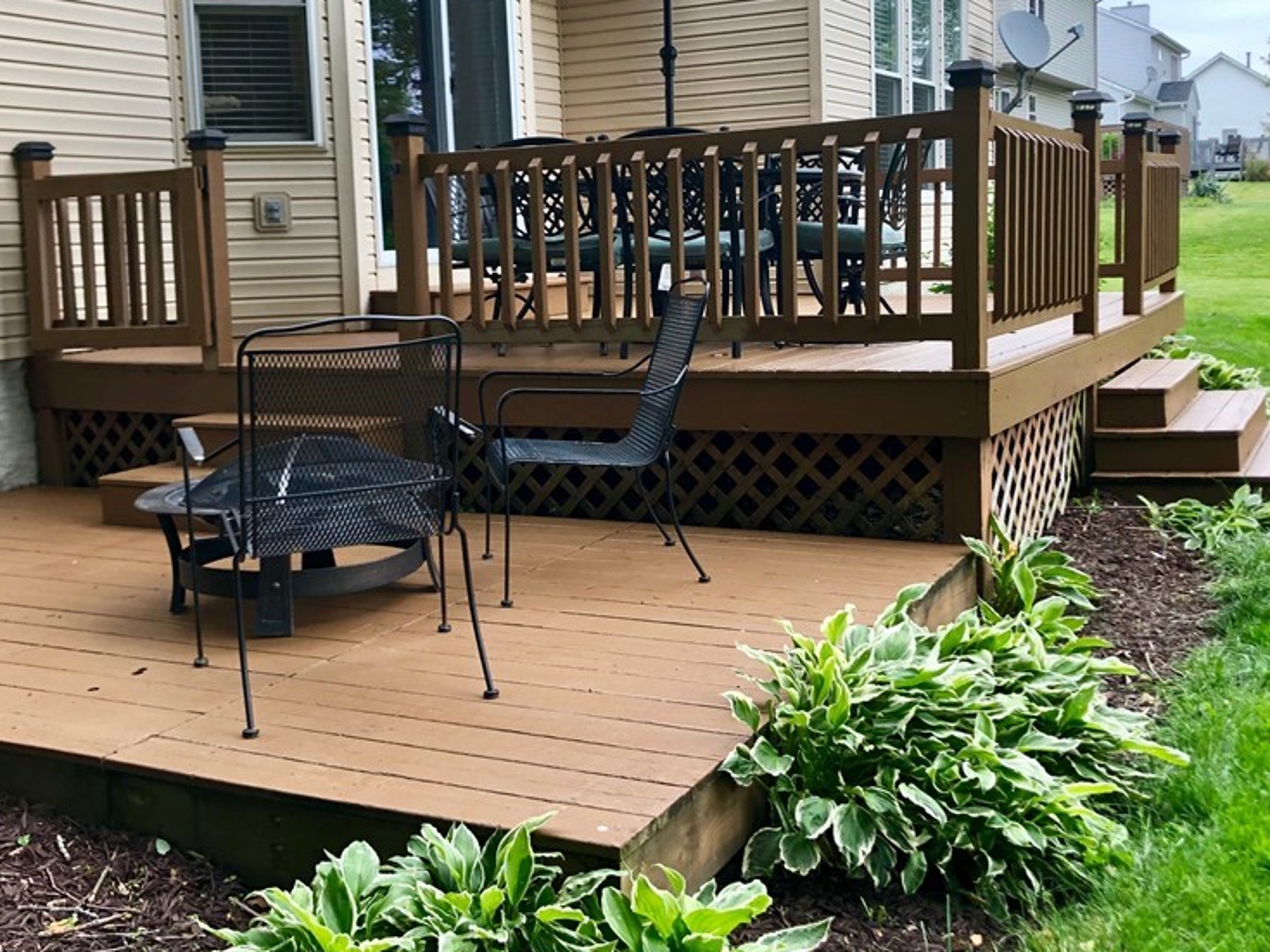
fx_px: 1431
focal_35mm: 39
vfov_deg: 36.6
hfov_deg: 47.9
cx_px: 653
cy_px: 361
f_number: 1.8
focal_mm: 4
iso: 40
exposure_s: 1/120
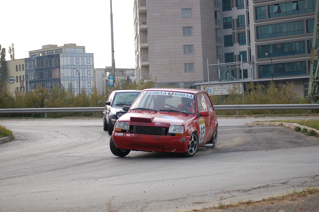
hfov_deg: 24.6
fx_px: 730
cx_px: 160
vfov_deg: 16.5
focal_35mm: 82
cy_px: 106
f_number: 4
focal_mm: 55
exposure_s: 1/1000
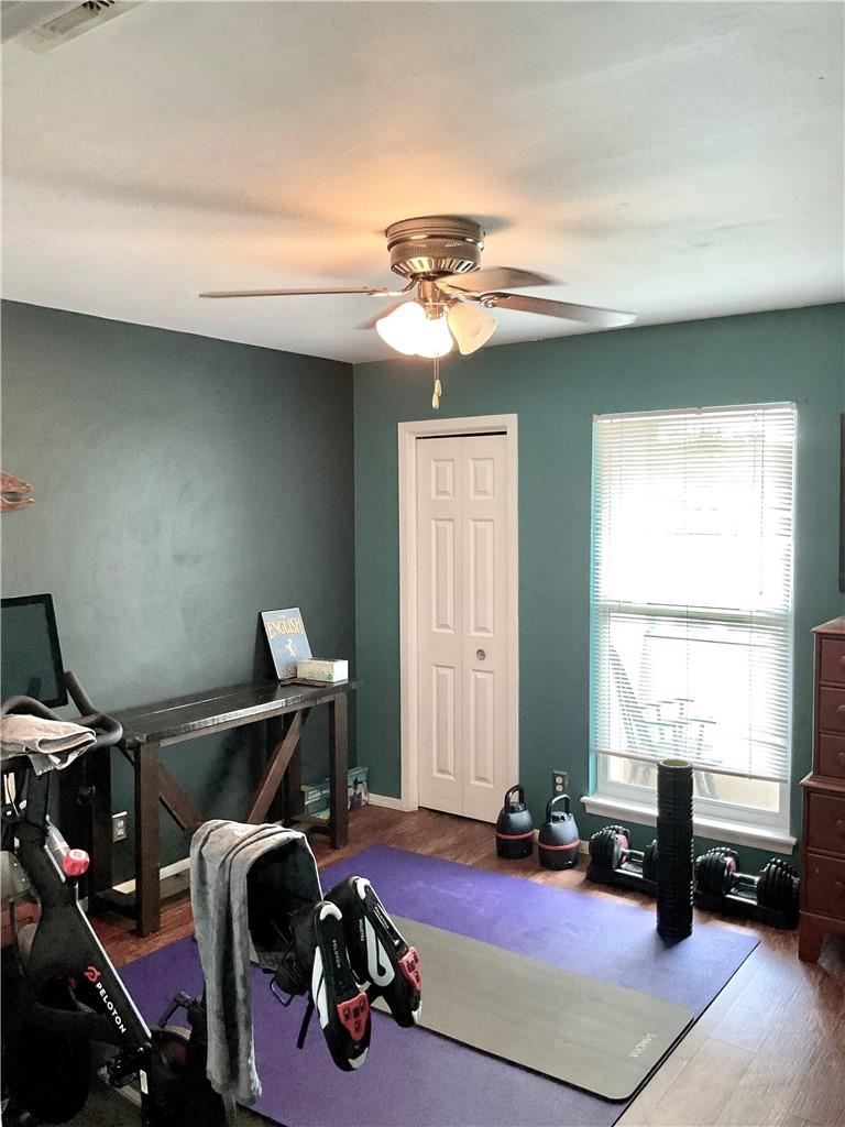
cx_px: 422
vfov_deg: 61.7
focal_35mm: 29
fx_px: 944
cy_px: 564
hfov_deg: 48.2
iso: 160
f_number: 1.8
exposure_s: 1/60
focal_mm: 3
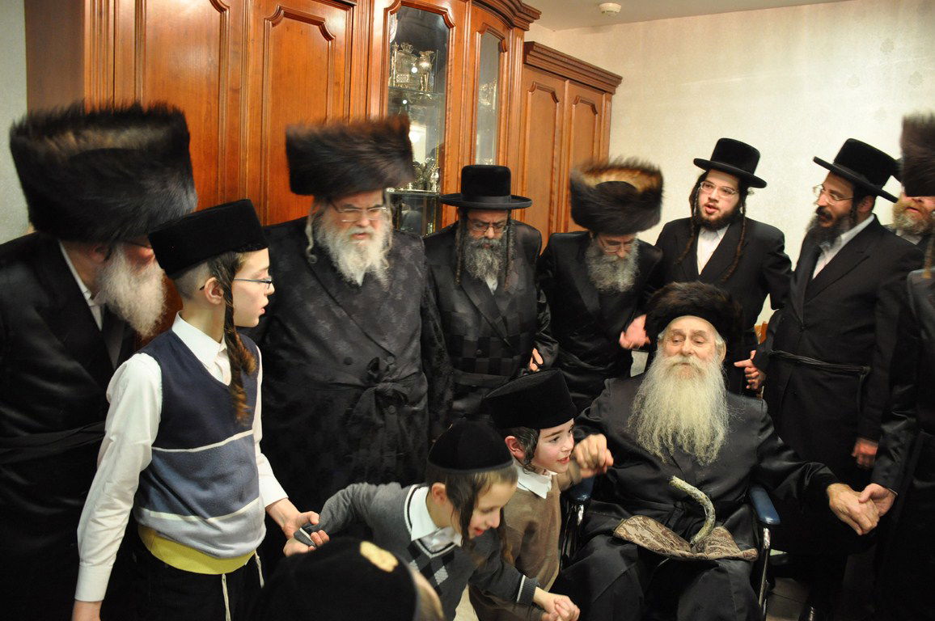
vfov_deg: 47.8
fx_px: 700
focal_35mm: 27
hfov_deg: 67.4
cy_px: 310
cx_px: 468
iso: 1250
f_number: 3.5
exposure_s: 1/40
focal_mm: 18
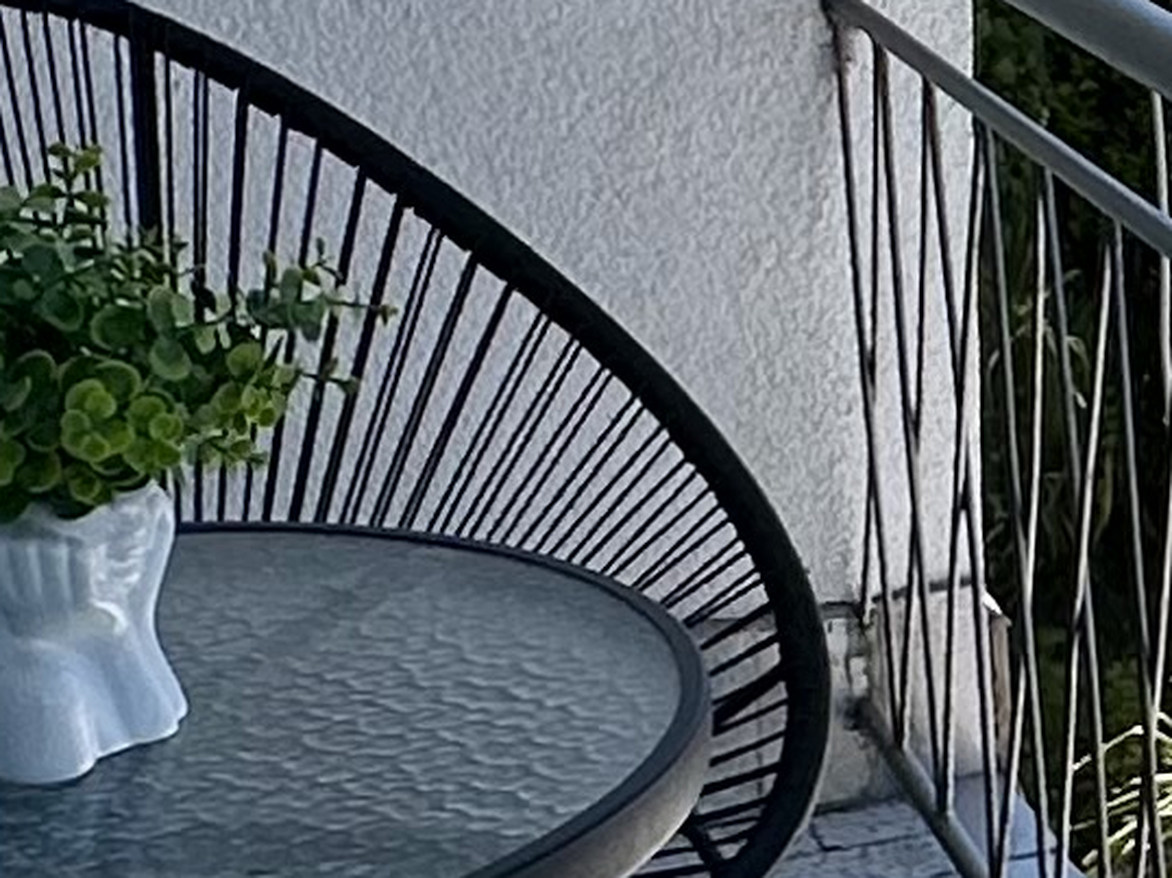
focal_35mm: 105
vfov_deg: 13.8
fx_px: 3553
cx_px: 1924
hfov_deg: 16.5
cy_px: -96
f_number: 2.2
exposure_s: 1/2212
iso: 40
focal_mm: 2.22
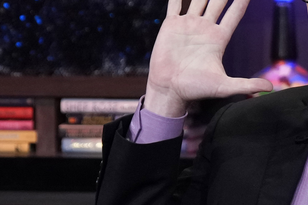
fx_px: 1925
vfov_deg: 6.1
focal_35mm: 225
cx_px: 307
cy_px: 84
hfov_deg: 9.1
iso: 2500
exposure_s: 1/160
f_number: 2.8
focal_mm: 67
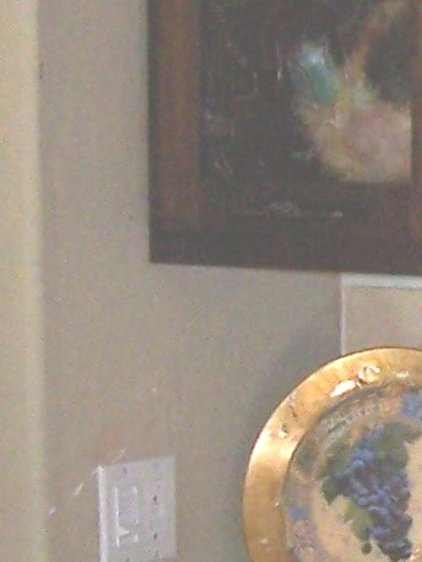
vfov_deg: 10.9
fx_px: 2939
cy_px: 465
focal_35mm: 181
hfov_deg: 7.9
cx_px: 824
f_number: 3
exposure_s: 1/60
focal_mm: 6
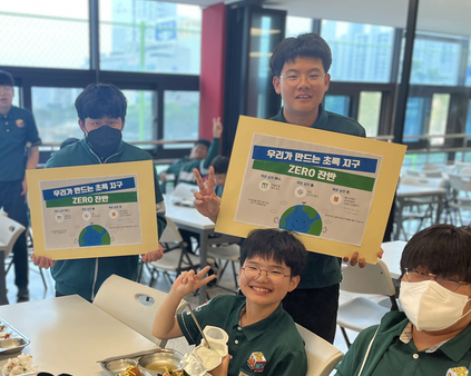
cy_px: 266
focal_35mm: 42
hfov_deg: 42.9
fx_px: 585
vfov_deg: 35.1
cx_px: 139
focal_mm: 5.1
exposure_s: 1/120
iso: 50
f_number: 1.6
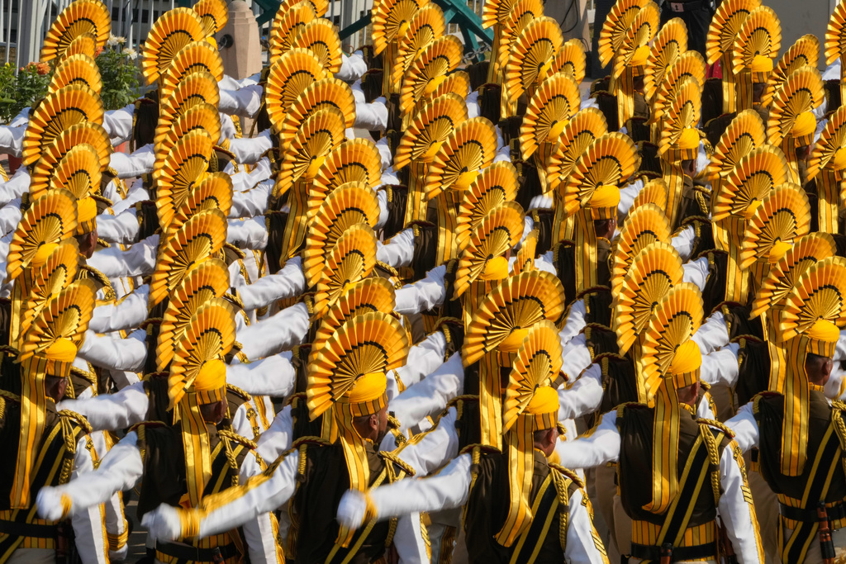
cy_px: 282
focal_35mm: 300
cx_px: 423
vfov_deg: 4.6
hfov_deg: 6.9
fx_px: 7051
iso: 800
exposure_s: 1/160
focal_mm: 300
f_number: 32
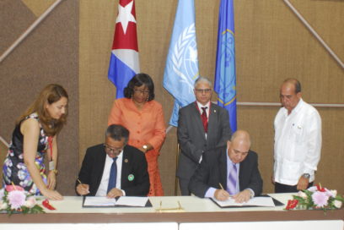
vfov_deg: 31.9
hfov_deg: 46.4
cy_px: 115
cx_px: 172
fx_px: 401
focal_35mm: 42
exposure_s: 1/40
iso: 500
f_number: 4.5
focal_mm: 28
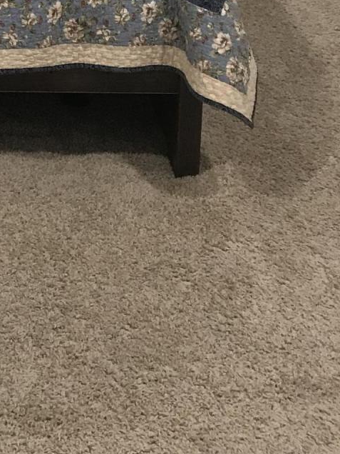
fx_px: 1152
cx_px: -163
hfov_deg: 15.5
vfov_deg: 19.6
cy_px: -209
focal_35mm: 88
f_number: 1.8
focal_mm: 3.99
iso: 40
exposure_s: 1/20
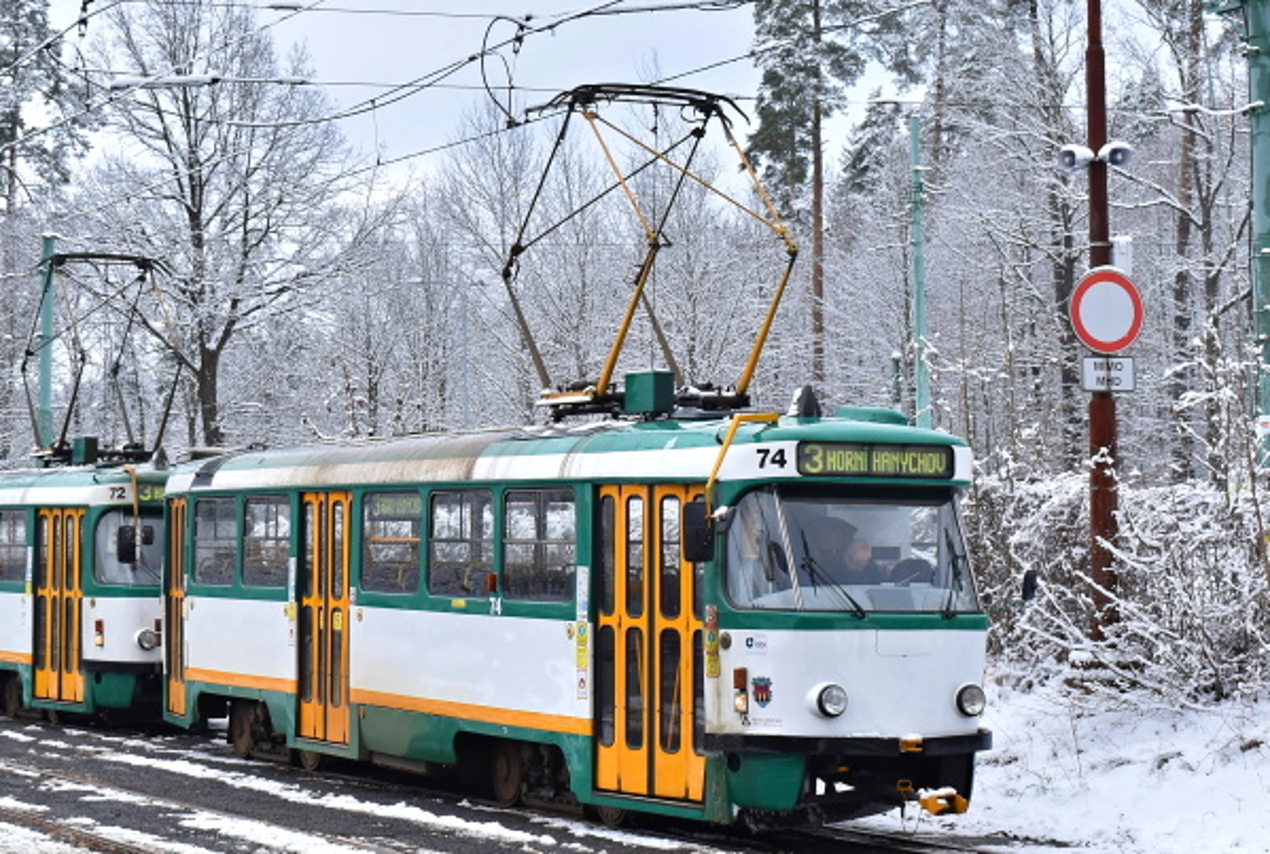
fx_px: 2901
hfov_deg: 24.6
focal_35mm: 82
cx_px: 473
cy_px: 402
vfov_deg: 16.8
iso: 320
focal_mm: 32
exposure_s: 1/200
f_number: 7.1
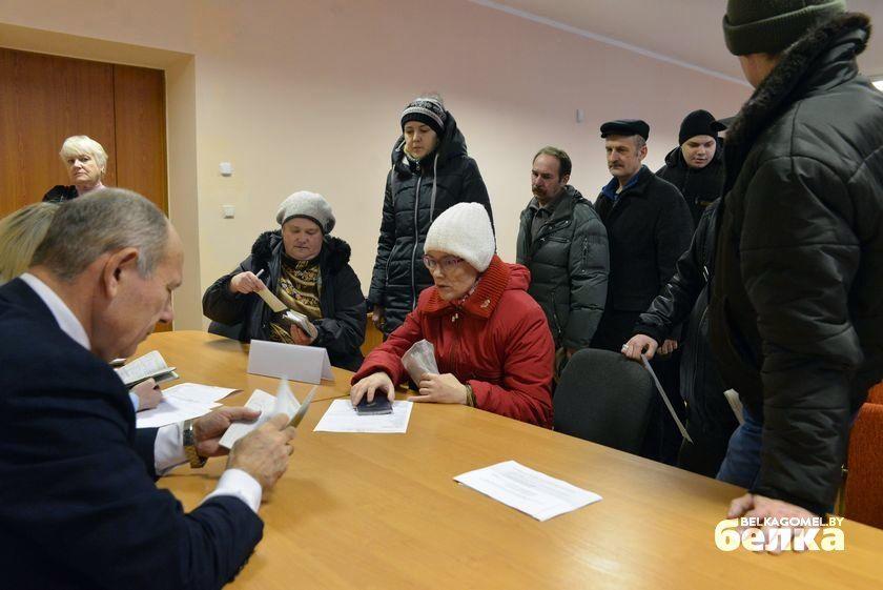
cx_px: 442
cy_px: 295
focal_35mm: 29
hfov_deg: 63.6
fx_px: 712
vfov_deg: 45.0
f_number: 5.6
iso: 5000
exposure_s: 1/100
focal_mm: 29
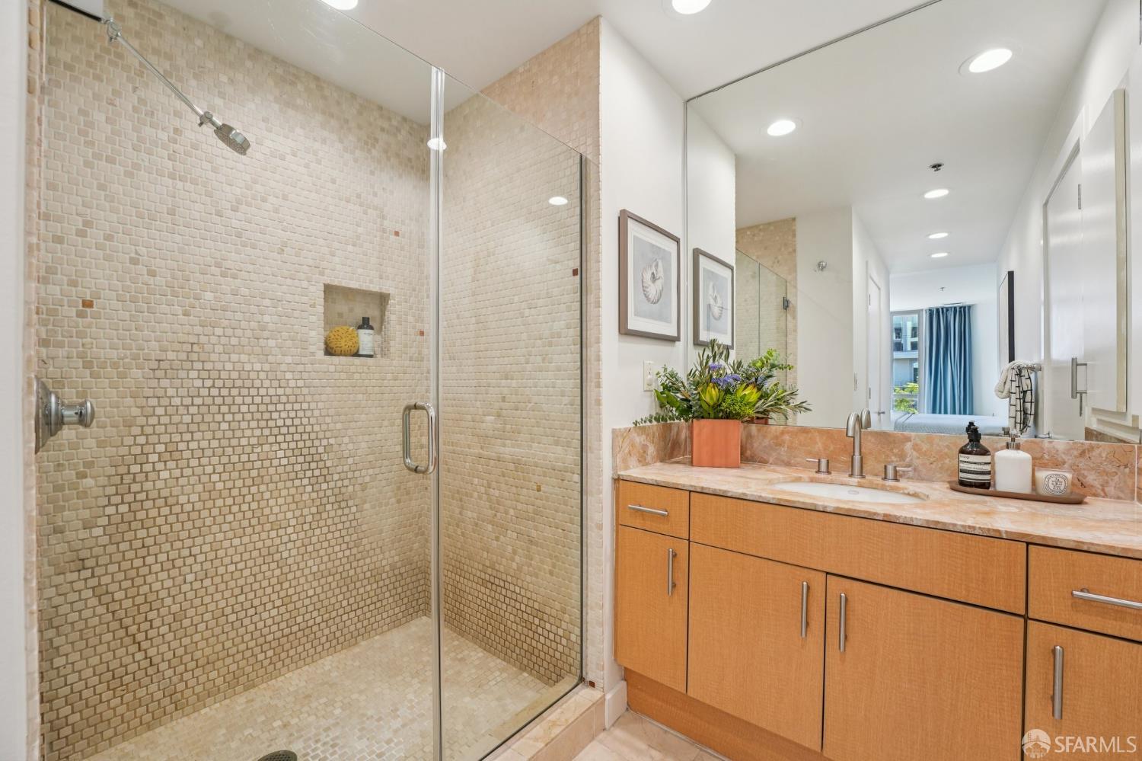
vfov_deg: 81.2
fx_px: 444
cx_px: 571
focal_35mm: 14
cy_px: 380
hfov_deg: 104.3
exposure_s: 1/25
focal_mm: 14
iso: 640
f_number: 8
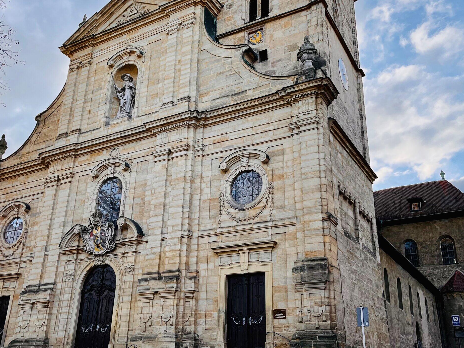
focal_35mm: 36
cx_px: 232
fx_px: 483
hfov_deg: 51.4
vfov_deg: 39.7
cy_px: 167
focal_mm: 5.1
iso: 50
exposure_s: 1/799
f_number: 1.6
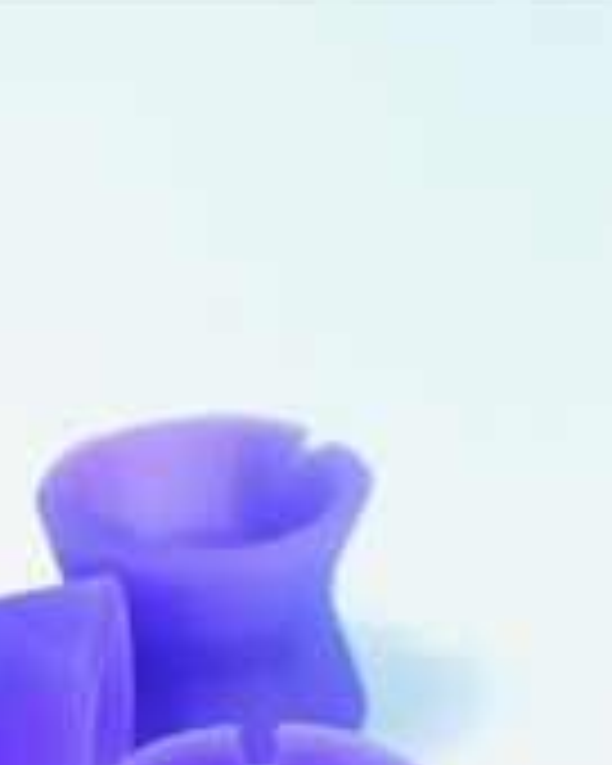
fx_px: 4053
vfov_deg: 10.2
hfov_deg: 8.6
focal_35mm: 179
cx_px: -45
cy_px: 1323
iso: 110
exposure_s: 1/50
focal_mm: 7
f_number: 3.8
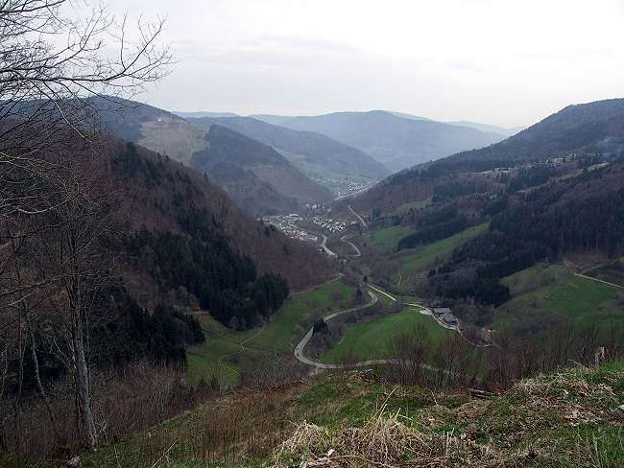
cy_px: 234
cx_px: 312
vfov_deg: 49.8
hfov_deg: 63.4
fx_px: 505
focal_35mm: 28
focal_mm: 7.2
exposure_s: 1/160
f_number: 5.6
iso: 50
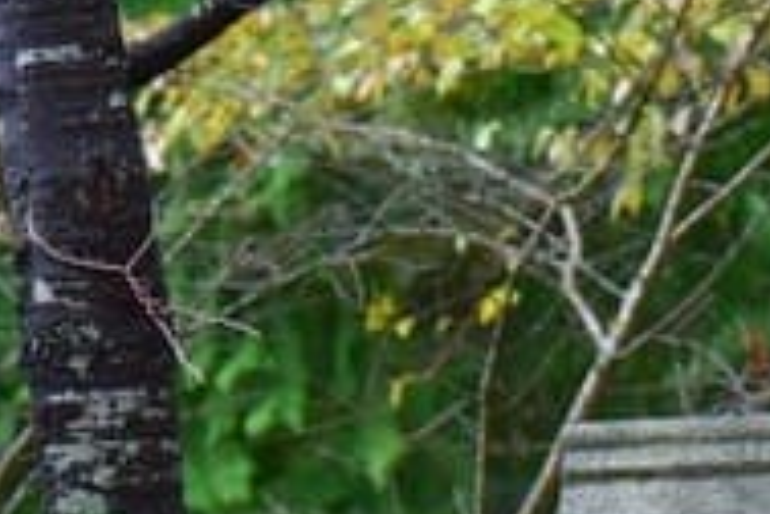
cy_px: 496
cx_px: 2669
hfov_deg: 2.0
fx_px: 21986
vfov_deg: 1.3
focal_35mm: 1028
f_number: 5.6
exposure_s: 1/250
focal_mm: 135
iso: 2000
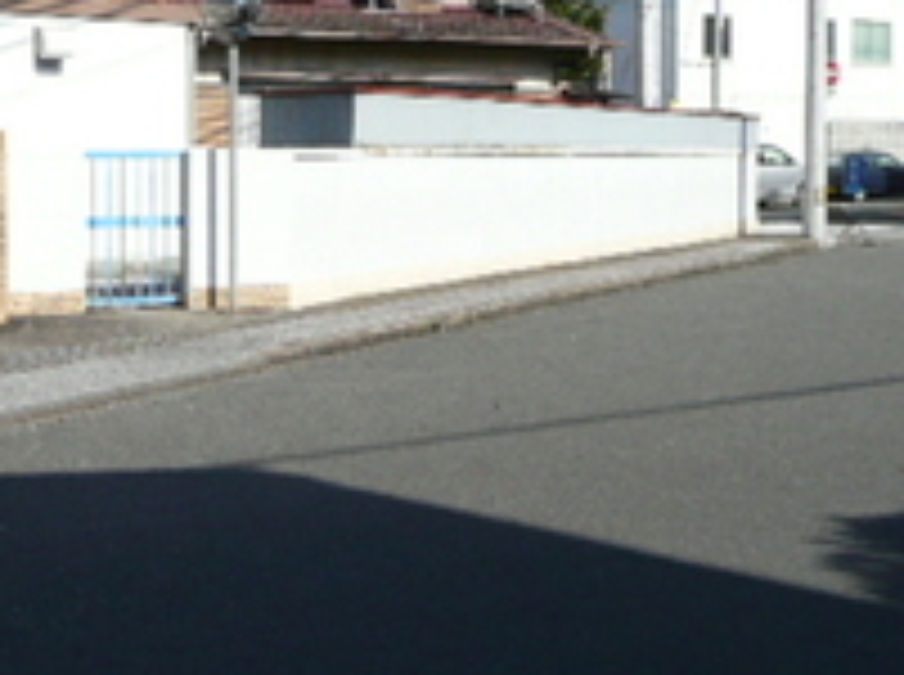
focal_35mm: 67
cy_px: 252
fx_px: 1747
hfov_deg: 28.0
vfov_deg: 21.8
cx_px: 94
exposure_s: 1/1000
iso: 100
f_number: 3.3
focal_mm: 4.6
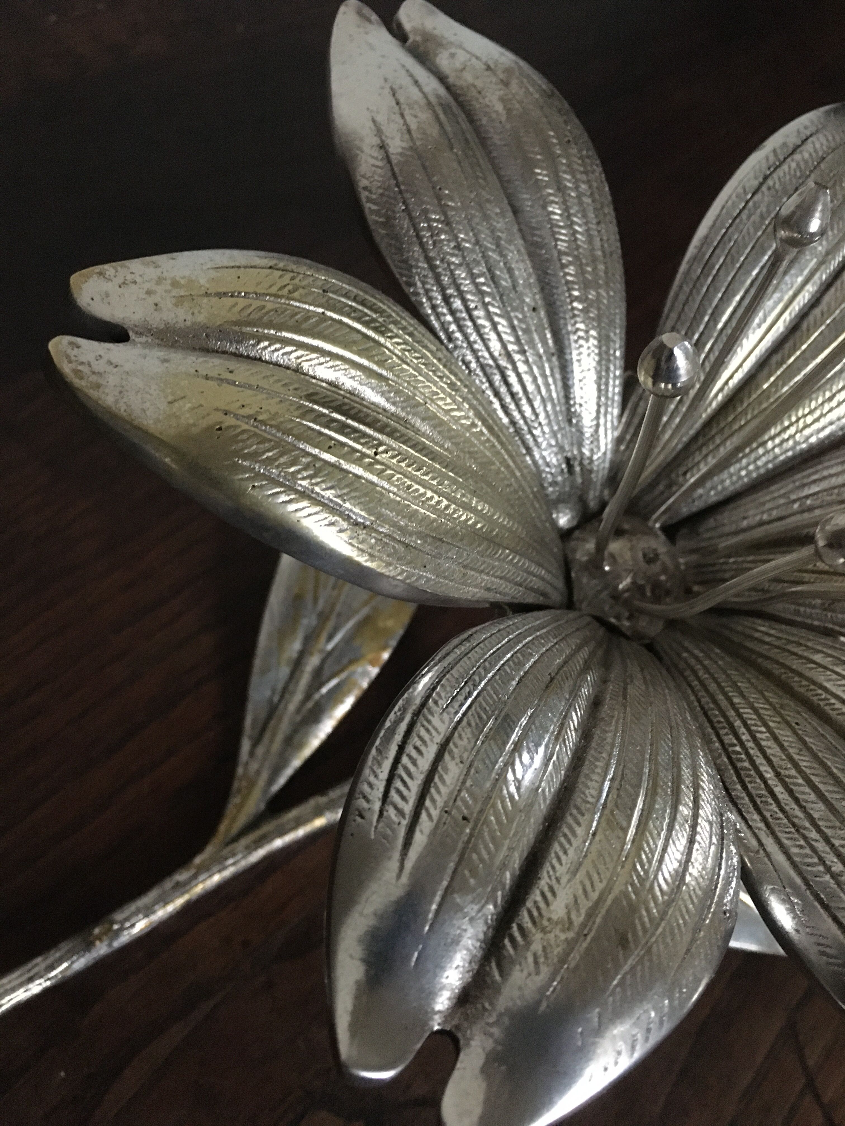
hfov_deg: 48.2
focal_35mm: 29
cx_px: 422
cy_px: 563
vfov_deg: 61.7
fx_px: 944
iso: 320
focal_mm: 4.15
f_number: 2.2
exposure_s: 1/17
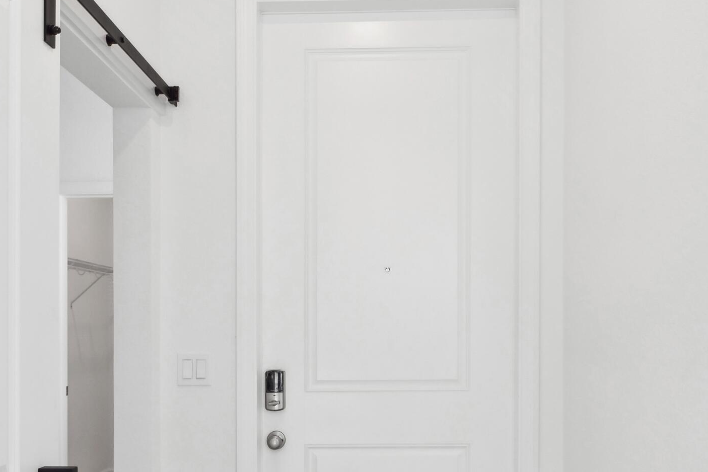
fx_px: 629
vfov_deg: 40.6
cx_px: 394
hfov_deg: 58.6
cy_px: 319
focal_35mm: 32
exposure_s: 1/25
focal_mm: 15
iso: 250
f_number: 8
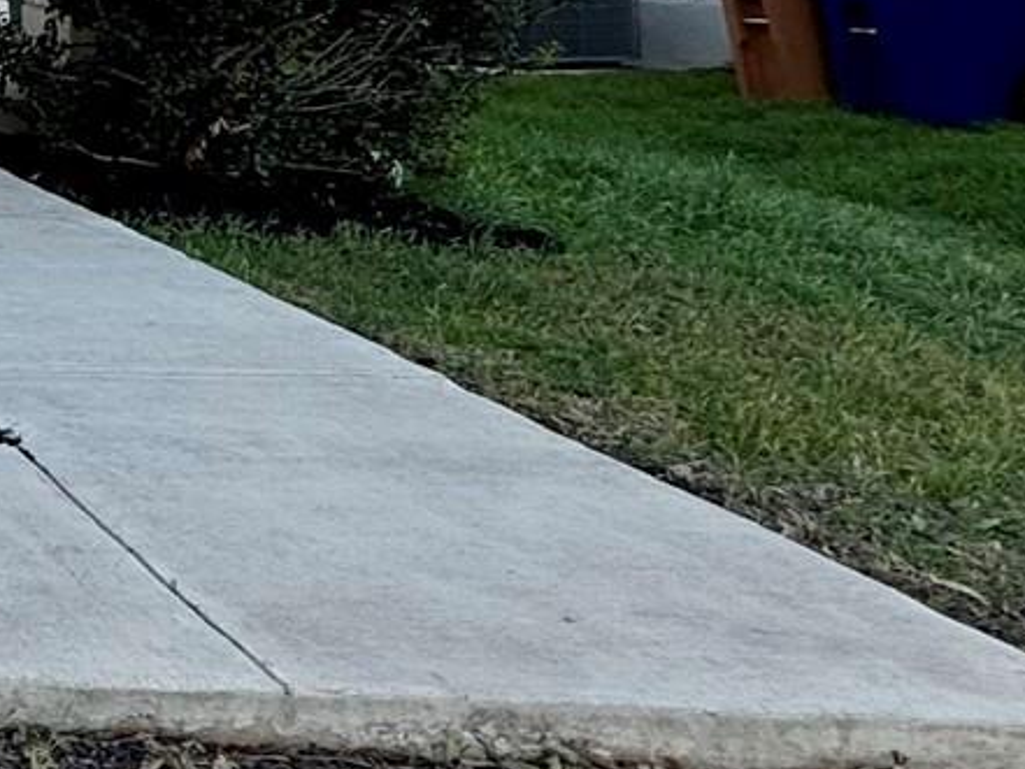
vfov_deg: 21.4
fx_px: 1925
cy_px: -86
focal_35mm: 65
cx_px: -967
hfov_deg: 19.3
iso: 40
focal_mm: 2.22
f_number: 2.2
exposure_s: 1/228
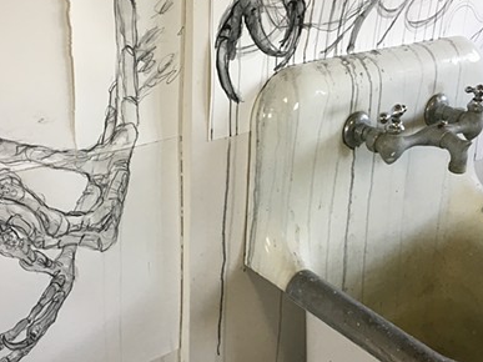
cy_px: 162
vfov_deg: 30.2
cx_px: 195
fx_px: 670
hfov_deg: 39.5
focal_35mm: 48
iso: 32
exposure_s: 1/30
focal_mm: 4.2
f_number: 2.2
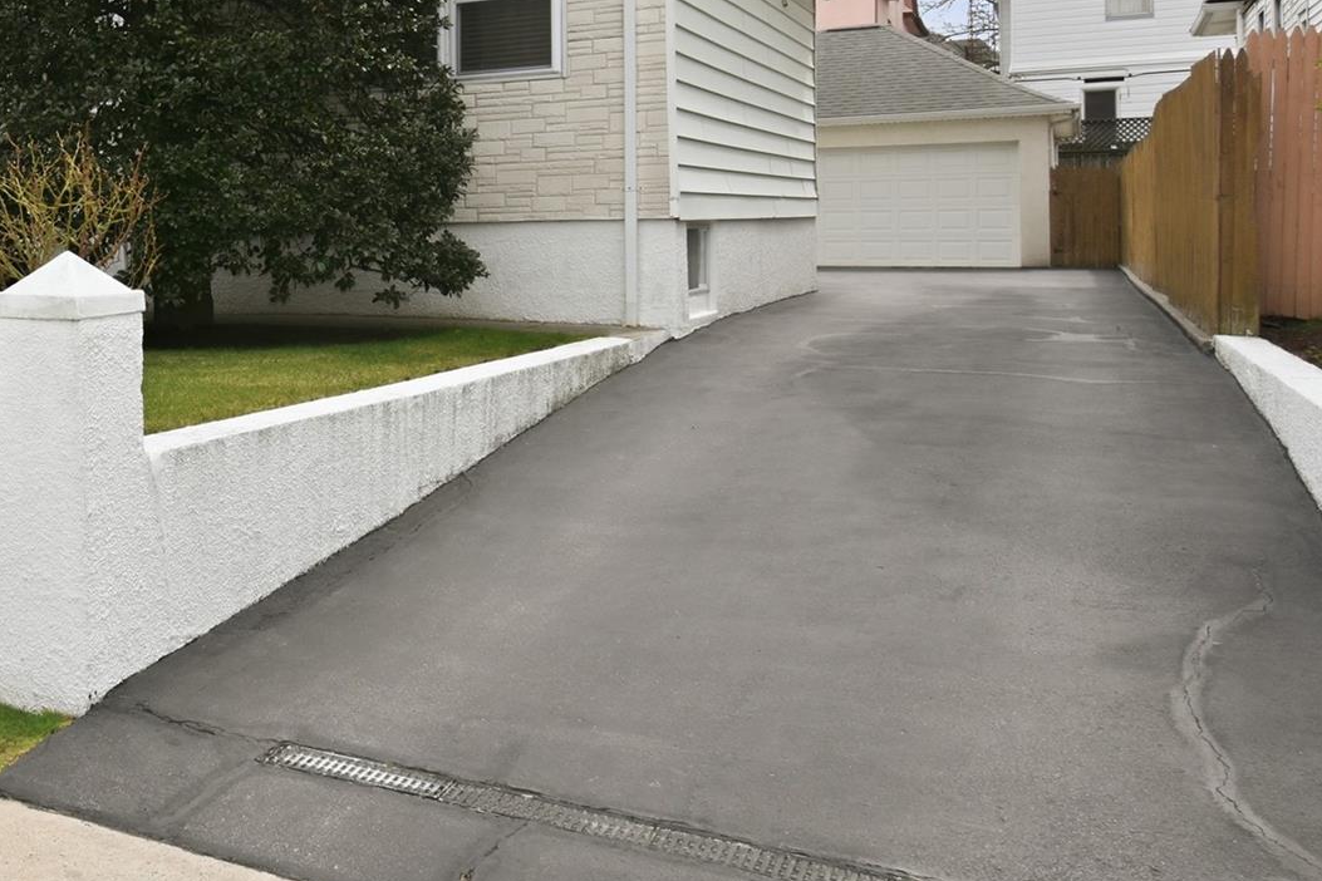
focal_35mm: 35
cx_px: 118
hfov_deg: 48.4
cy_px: 206
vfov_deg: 36.8
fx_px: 1285
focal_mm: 12
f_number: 9
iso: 100
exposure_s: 1/250
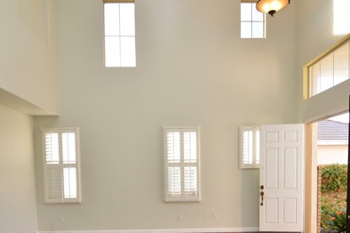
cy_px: 181
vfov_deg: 46.1
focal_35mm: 27
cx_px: 167
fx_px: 260
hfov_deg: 67.8
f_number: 5
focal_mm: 11
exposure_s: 1/100
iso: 180
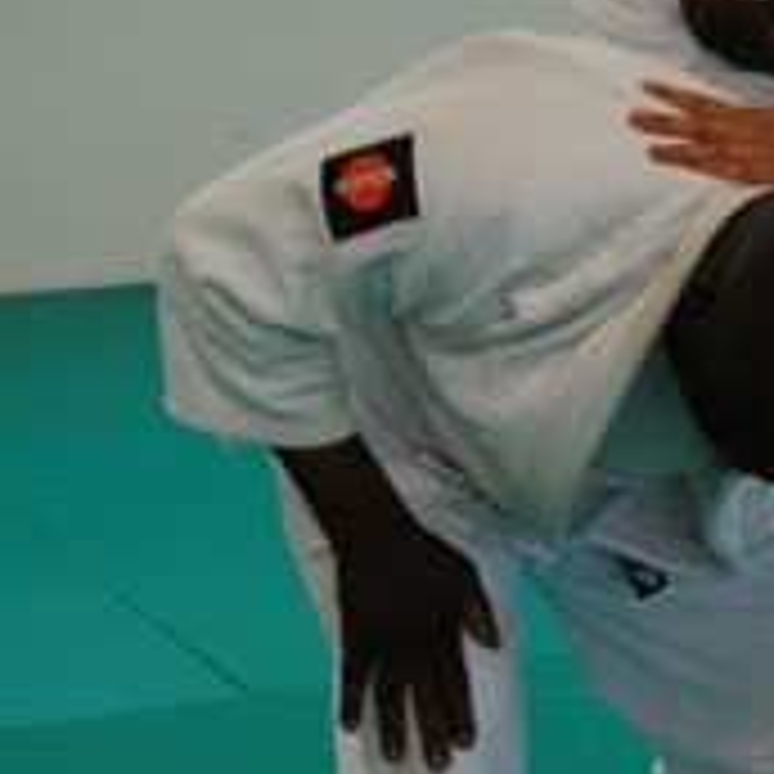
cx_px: 590
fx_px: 2707
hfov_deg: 16.2
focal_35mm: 107
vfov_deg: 16.3
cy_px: 362
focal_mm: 24
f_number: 4
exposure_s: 1/125
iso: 800
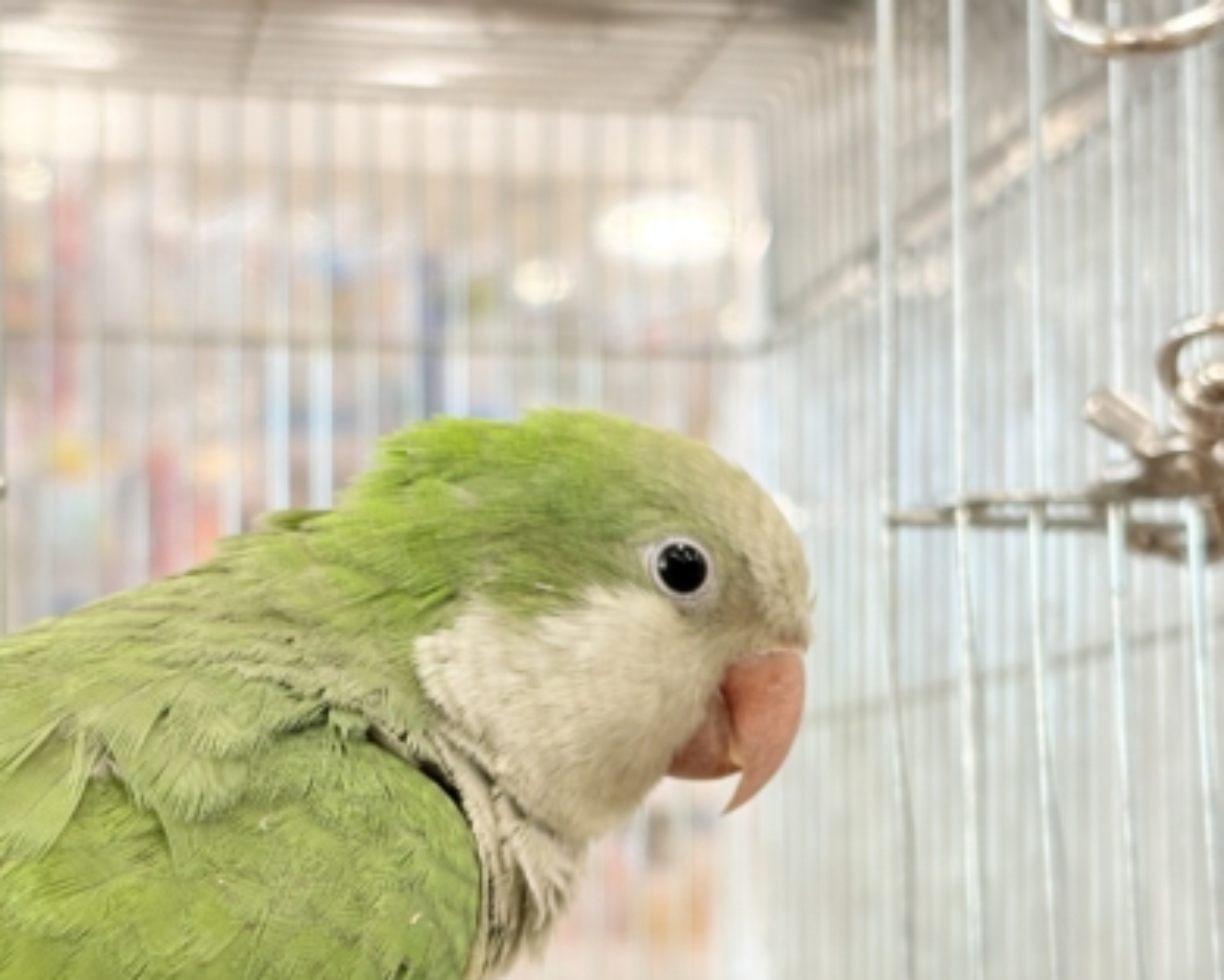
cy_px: 695
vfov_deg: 18.4
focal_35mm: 83
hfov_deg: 23.0
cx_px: 513
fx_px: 3007
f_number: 1.6
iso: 50
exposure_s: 1/50
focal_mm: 5.96
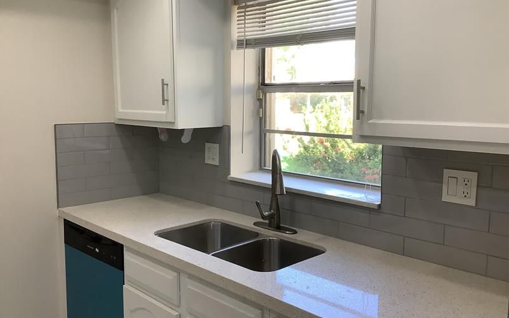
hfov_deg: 58.1
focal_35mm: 33
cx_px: 254
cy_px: 153
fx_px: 458
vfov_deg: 38.3
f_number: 2.4
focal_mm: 3.3
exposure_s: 1/100
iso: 64
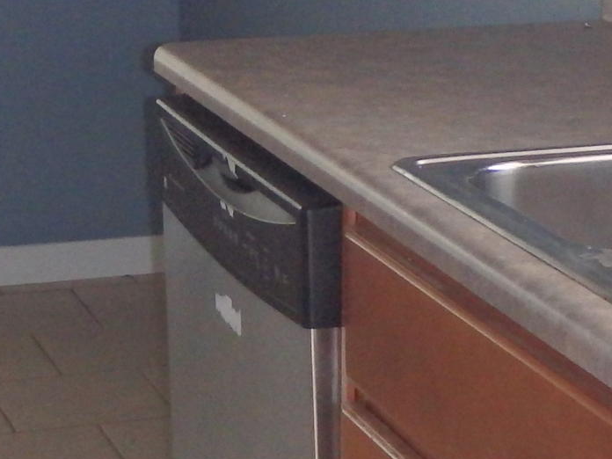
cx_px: 200
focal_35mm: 138
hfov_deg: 14.3
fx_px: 2440
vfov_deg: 10.6
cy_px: -81
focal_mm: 5.7
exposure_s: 1/30
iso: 400
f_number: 4.2
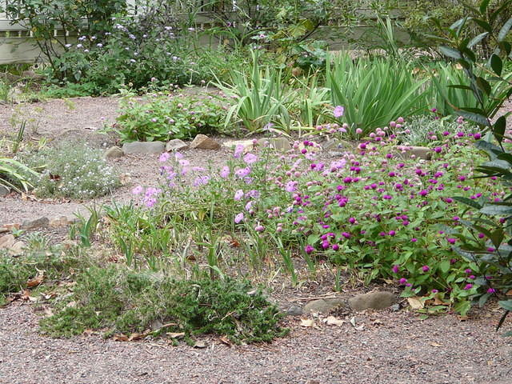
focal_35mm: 133
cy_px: 192
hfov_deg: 14.8
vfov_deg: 11.1
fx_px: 1967
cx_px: 256
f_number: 4
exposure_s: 1/160
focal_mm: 17
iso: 100
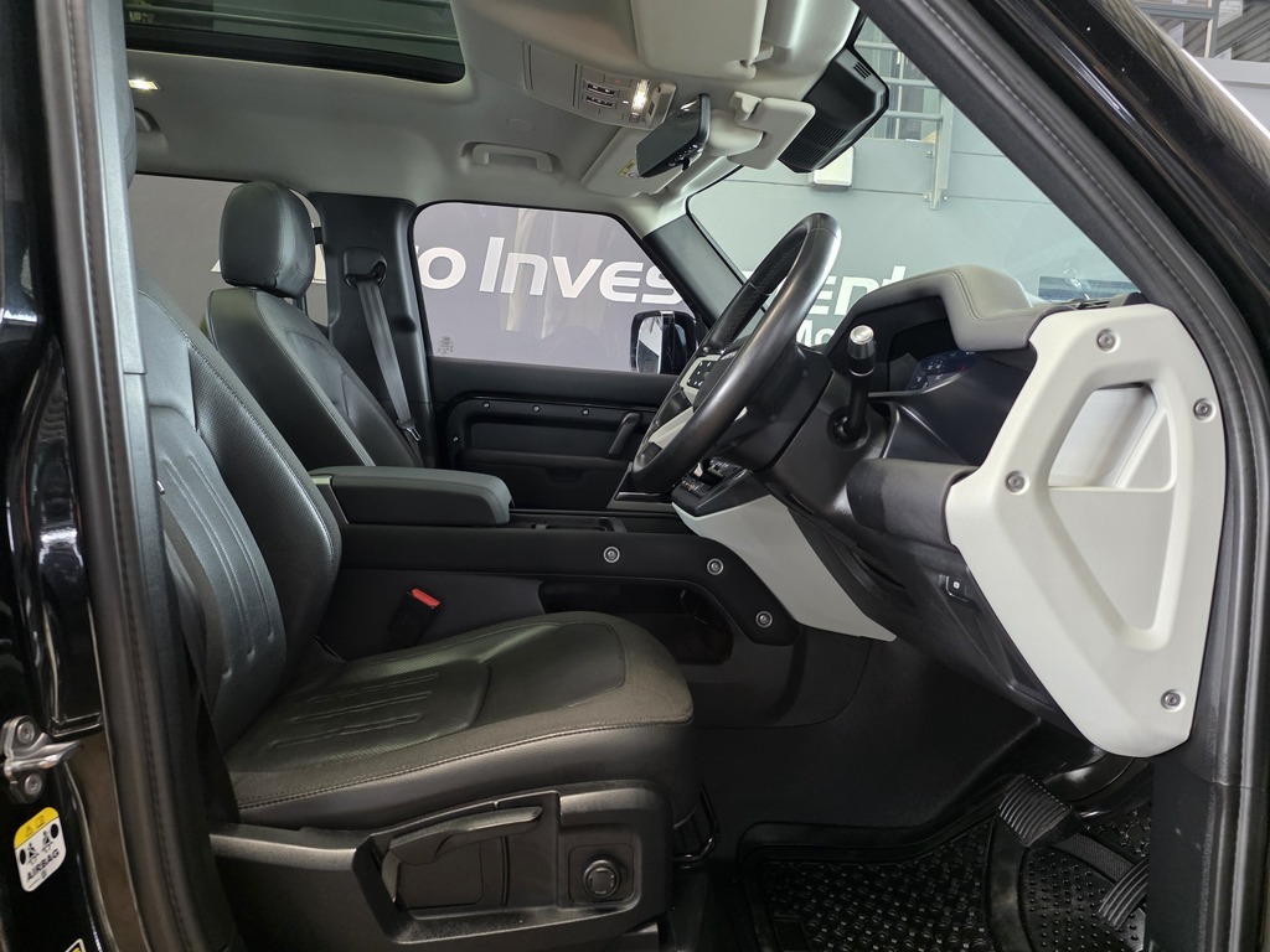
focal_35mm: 23
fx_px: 844
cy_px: 476
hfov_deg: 73.9
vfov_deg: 58.9
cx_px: 635
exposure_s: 1/100
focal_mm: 6.25
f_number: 1.7
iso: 1000
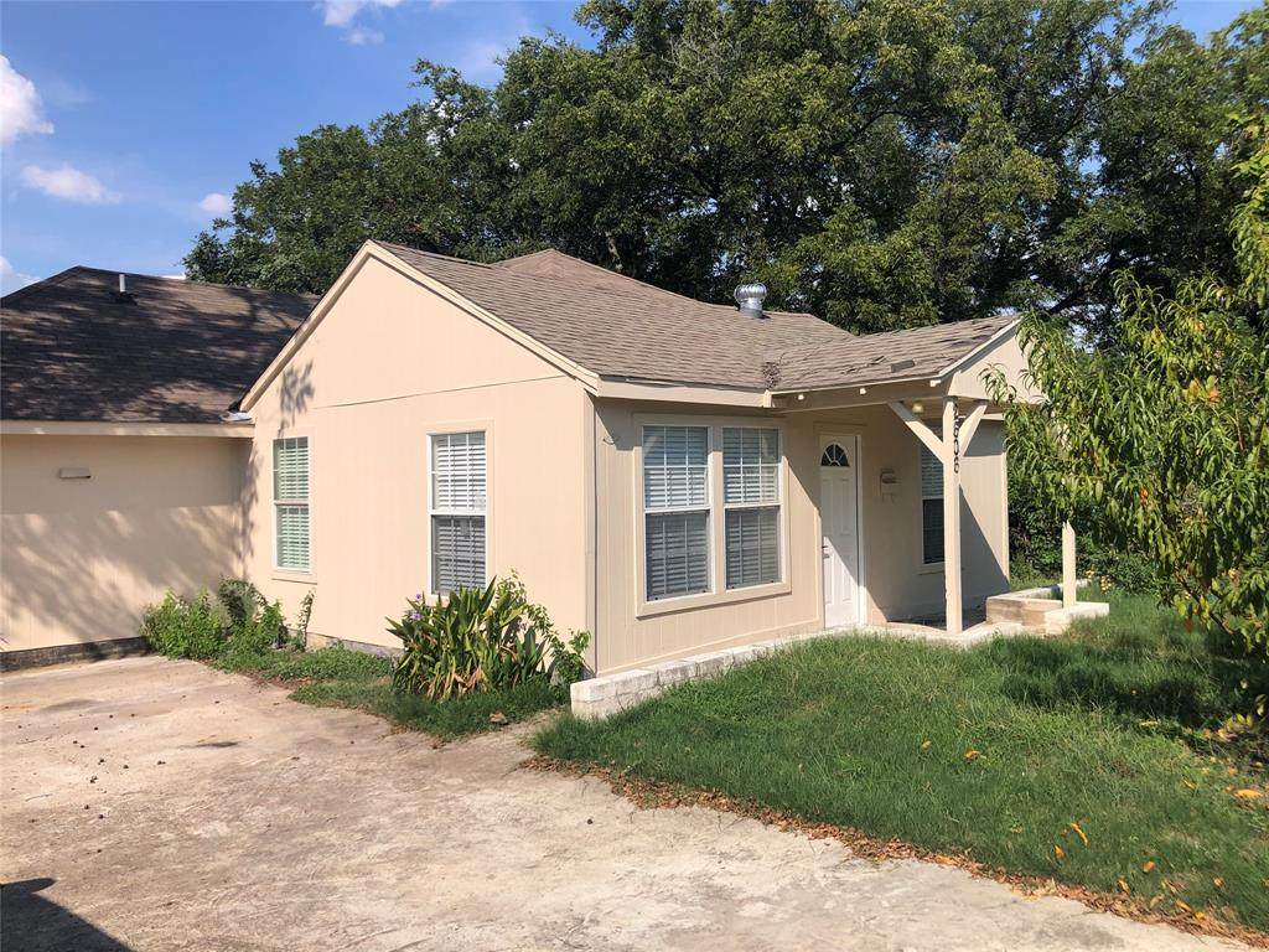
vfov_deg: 49.7
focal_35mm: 28
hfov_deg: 63.4
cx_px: 634
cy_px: 476
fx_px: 1026
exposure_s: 1/2857
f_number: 1.8
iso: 20
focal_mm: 3.99
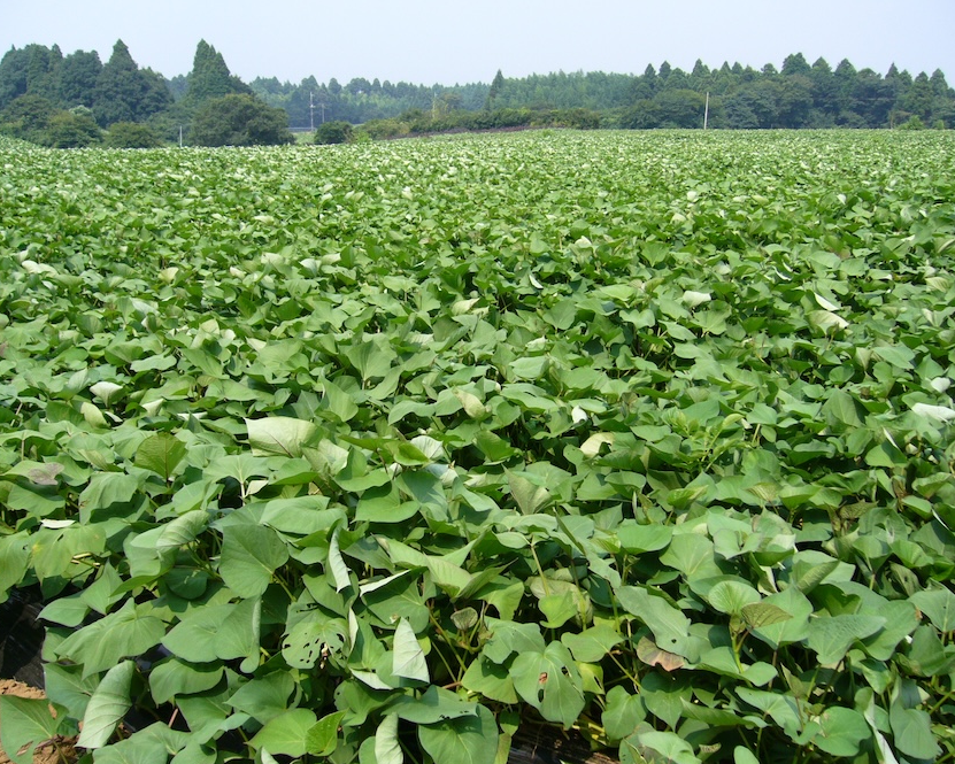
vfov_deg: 40.1
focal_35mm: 37
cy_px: 385
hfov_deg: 49.0
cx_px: 447
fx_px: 1046
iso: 80
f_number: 5.6
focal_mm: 5.8
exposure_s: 1/200
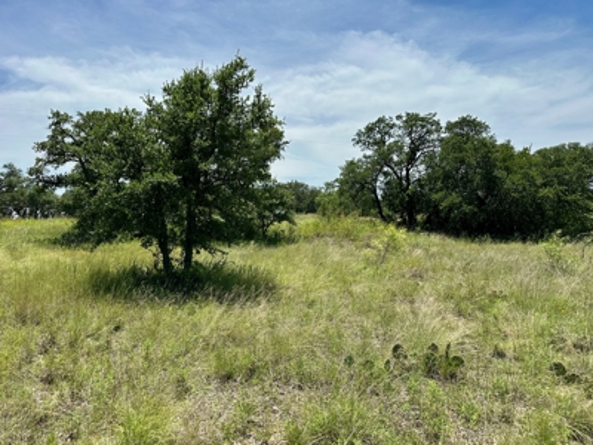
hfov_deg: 71.6
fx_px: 411
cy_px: 222
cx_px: 296
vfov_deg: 56.8
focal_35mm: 24
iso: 80
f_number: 1.78
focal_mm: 6.86
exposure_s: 1/5848
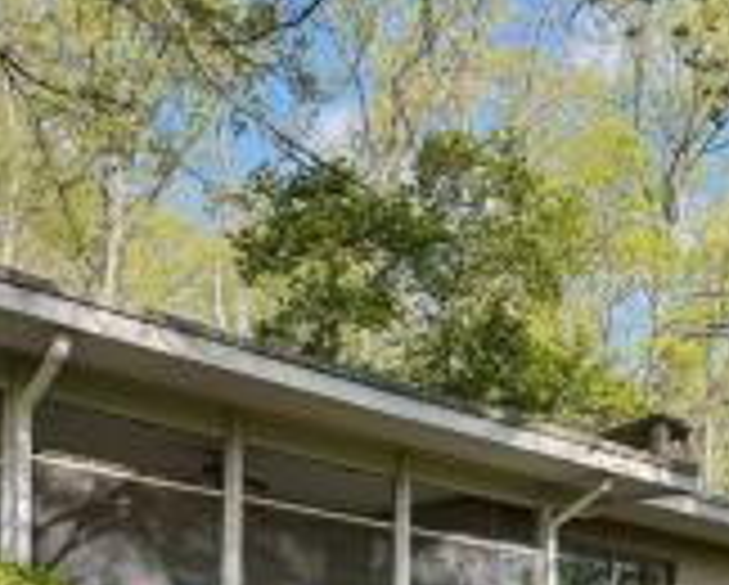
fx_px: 1157
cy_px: 662
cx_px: 637
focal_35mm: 54
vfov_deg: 26.0
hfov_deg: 33.4
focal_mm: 20.6
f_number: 8
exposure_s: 1/25
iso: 100
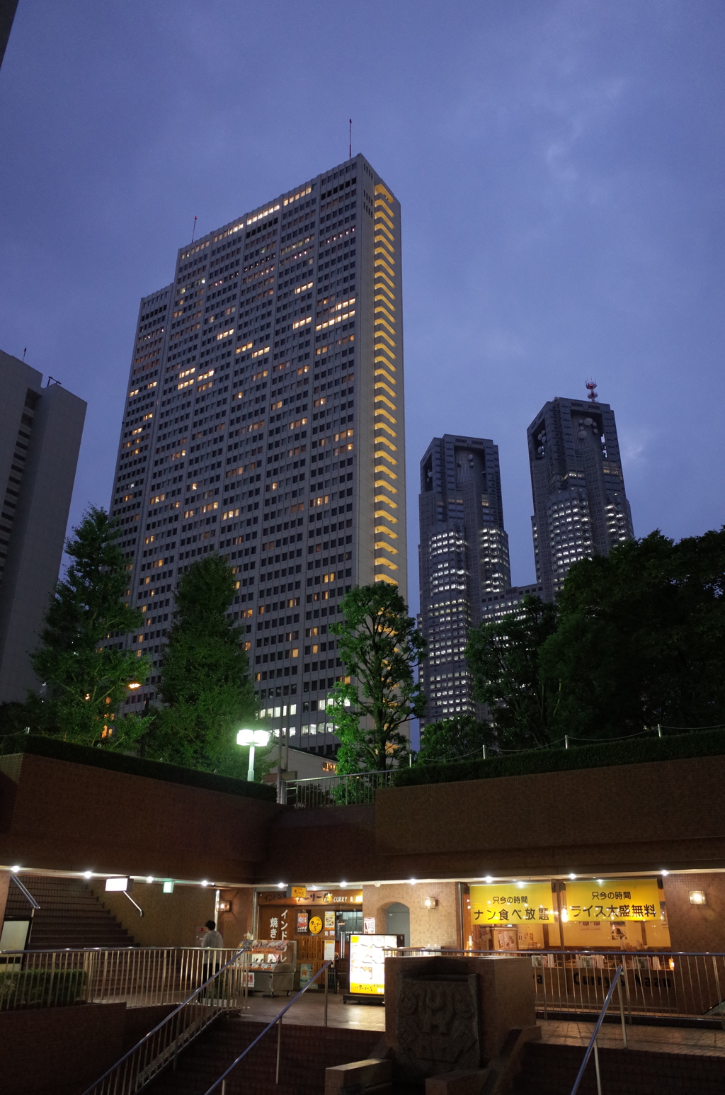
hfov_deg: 46.2
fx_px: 850
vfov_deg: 65.6
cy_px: 548
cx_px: 362
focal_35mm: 28
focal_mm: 18.3
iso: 1250
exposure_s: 1/40
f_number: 2.8
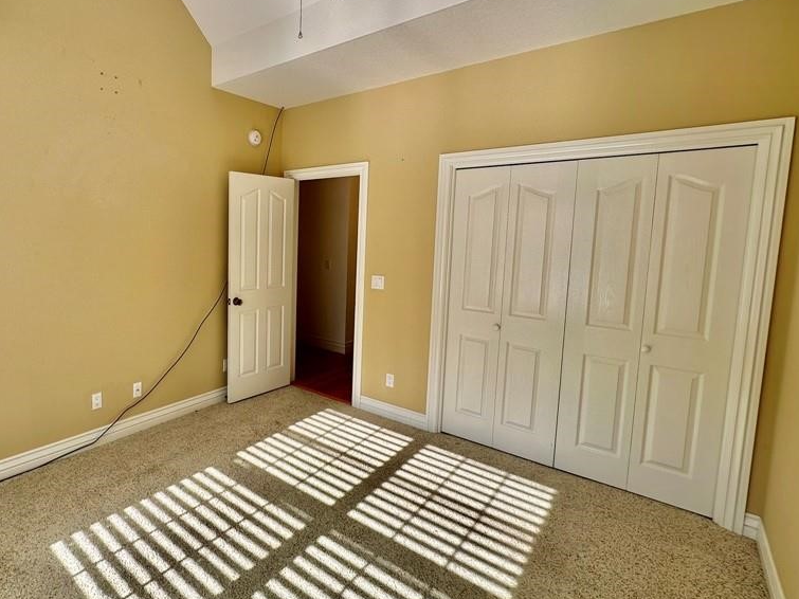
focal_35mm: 19
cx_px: 269
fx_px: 438
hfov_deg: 81.9
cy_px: 272
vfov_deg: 68.5
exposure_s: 1/208
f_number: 2.2
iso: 40
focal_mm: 2.22
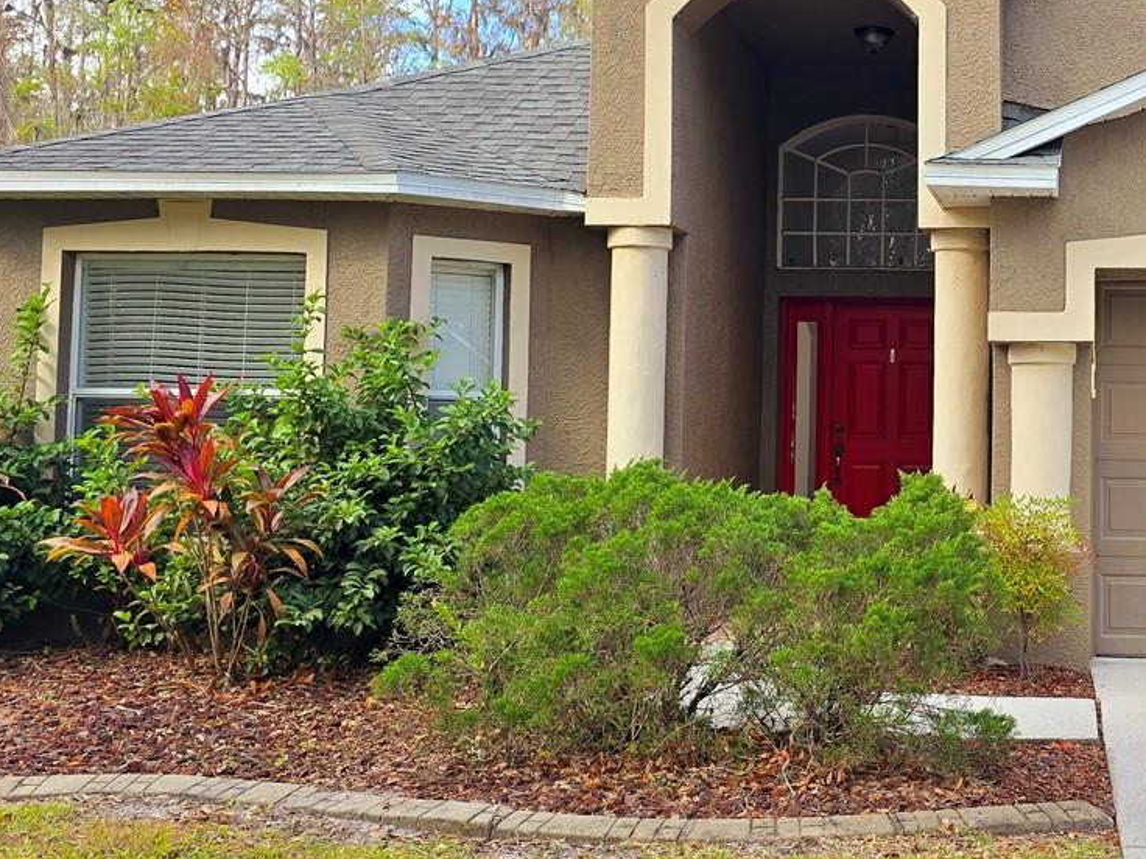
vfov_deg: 29.0
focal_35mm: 50
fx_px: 1655
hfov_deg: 36.1
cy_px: 352
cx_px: 1014
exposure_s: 1/217
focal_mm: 6.3
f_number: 1.7
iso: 12
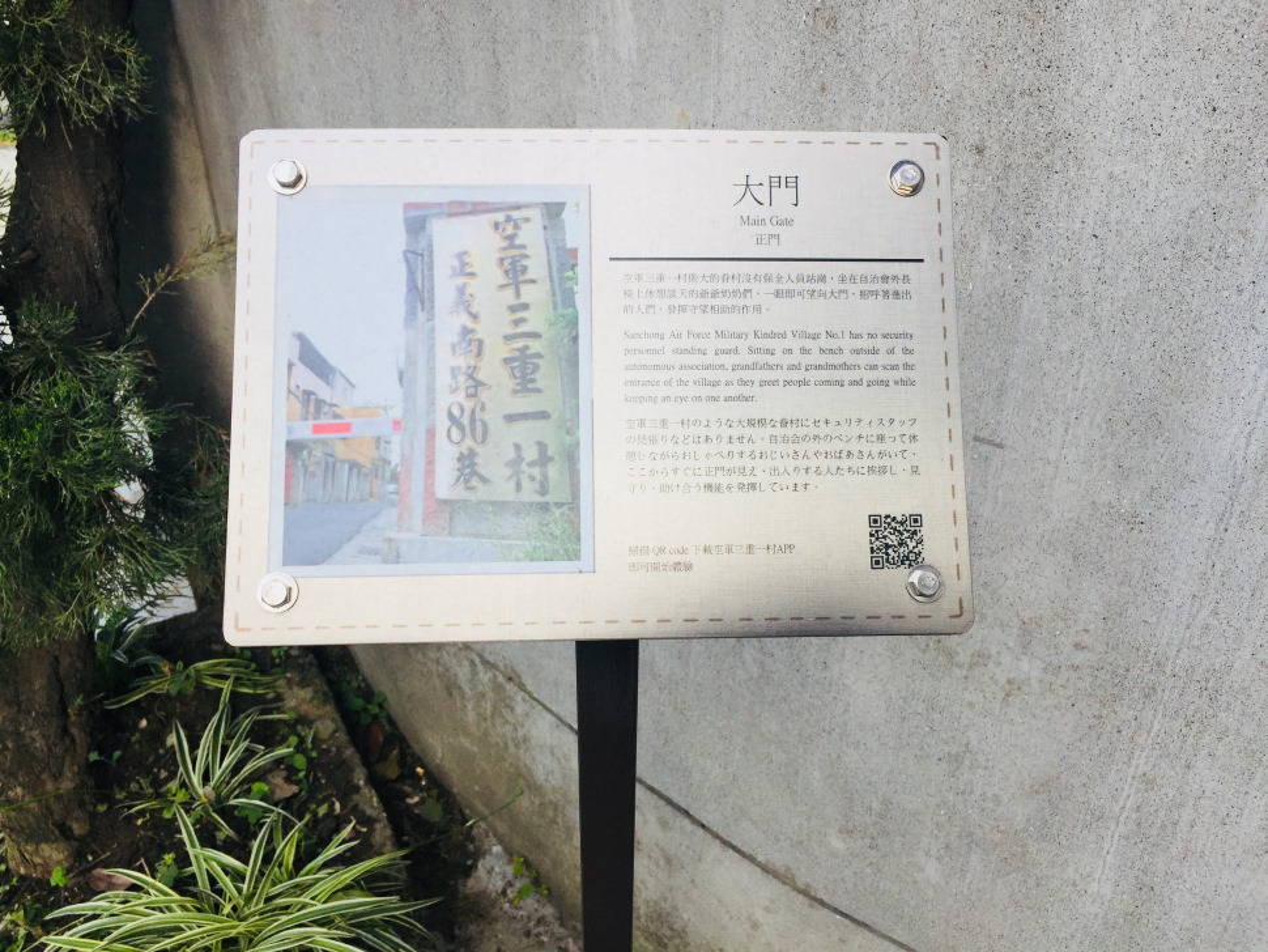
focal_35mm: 29
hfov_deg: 61.6
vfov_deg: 48.2
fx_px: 1063
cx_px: 634
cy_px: 476
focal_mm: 4.15
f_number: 2.2
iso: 32
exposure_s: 1/391
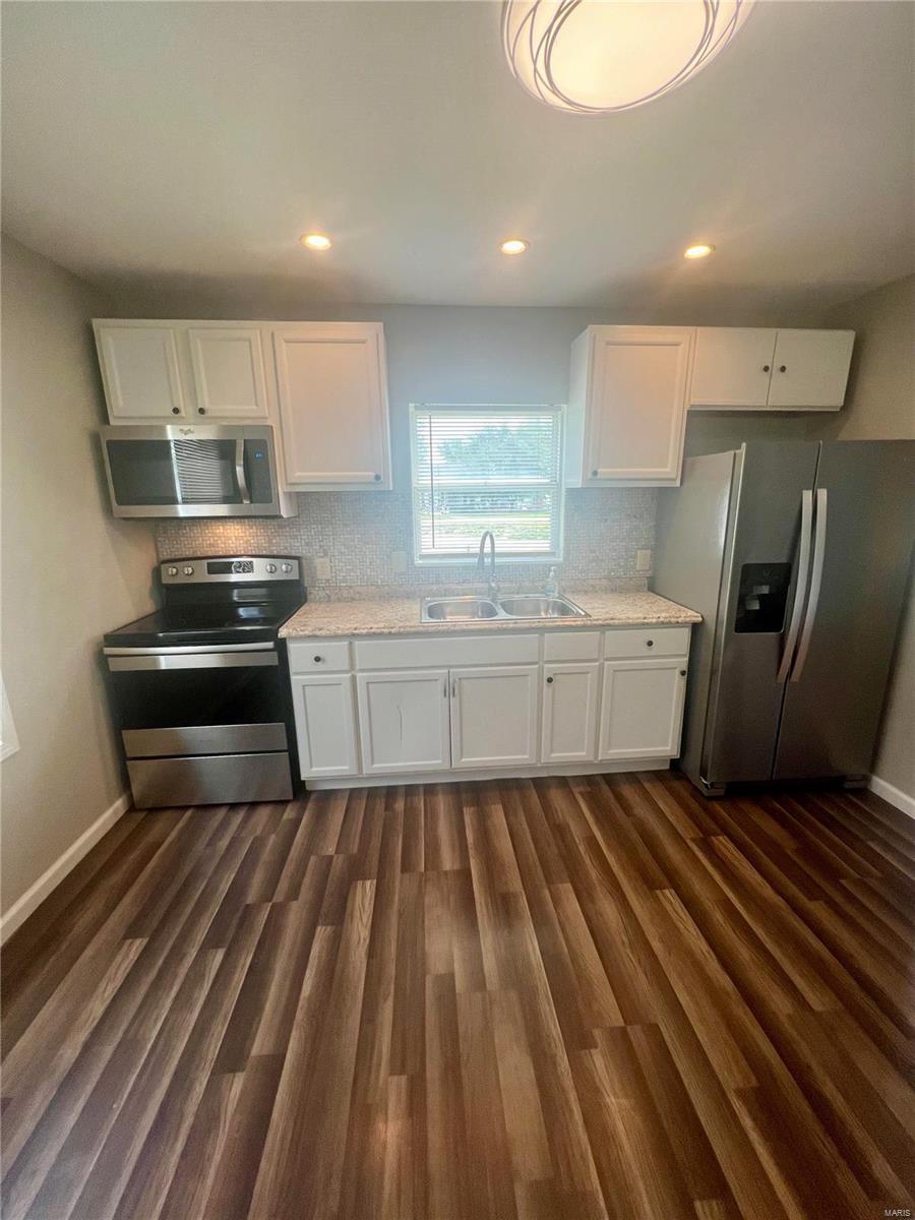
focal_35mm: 13
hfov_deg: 89.9
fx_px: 458
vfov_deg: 106.2
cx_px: 458
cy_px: 610
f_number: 1.8
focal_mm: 1.57
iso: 64
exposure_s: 1/120
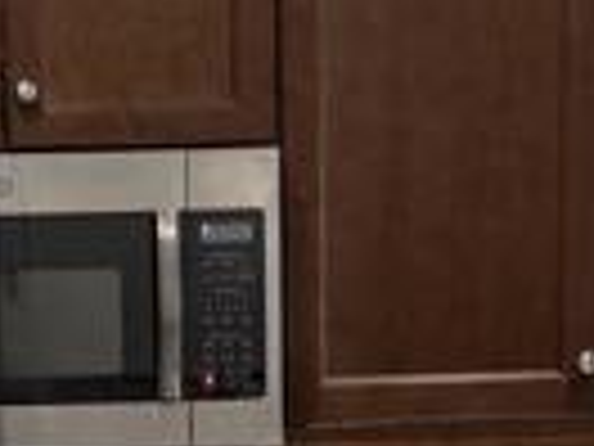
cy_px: 635
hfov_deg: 16.7
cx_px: 54
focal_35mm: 116
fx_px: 1991
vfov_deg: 12.3
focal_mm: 6.76
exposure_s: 1/120
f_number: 1.78
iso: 320
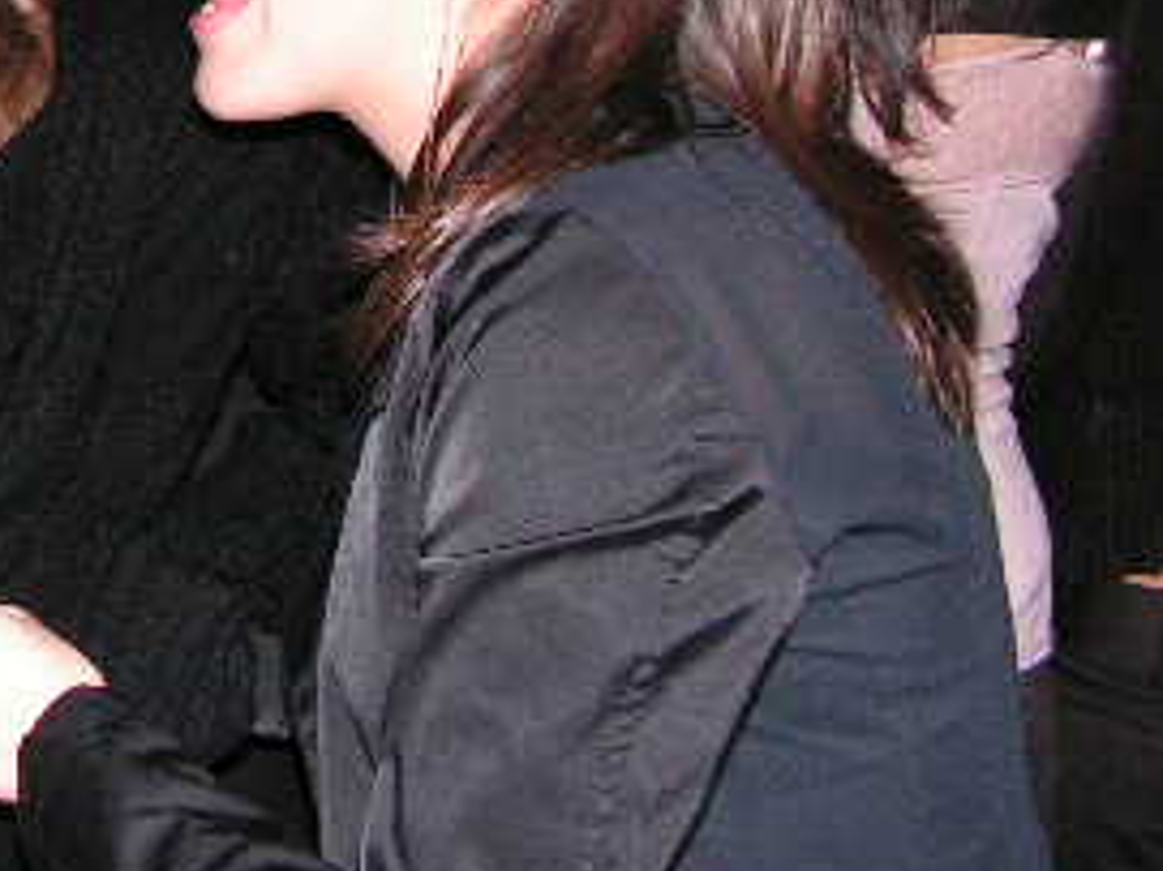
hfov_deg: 22.1
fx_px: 2854
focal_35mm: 85
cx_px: -26
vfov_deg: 17.0
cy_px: 34
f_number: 3.2
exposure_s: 1/40
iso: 200
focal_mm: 6
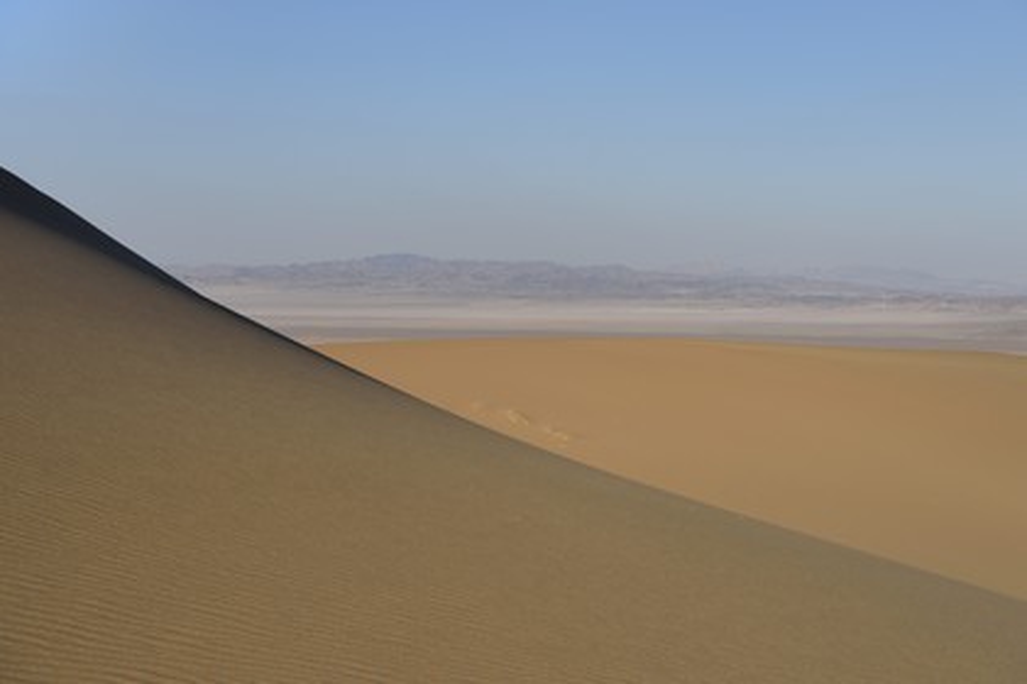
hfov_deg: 28.8
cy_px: 342
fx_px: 1997
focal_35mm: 70
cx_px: 514
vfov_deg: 19.5
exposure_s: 1/250
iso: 200
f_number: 13
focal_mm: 70
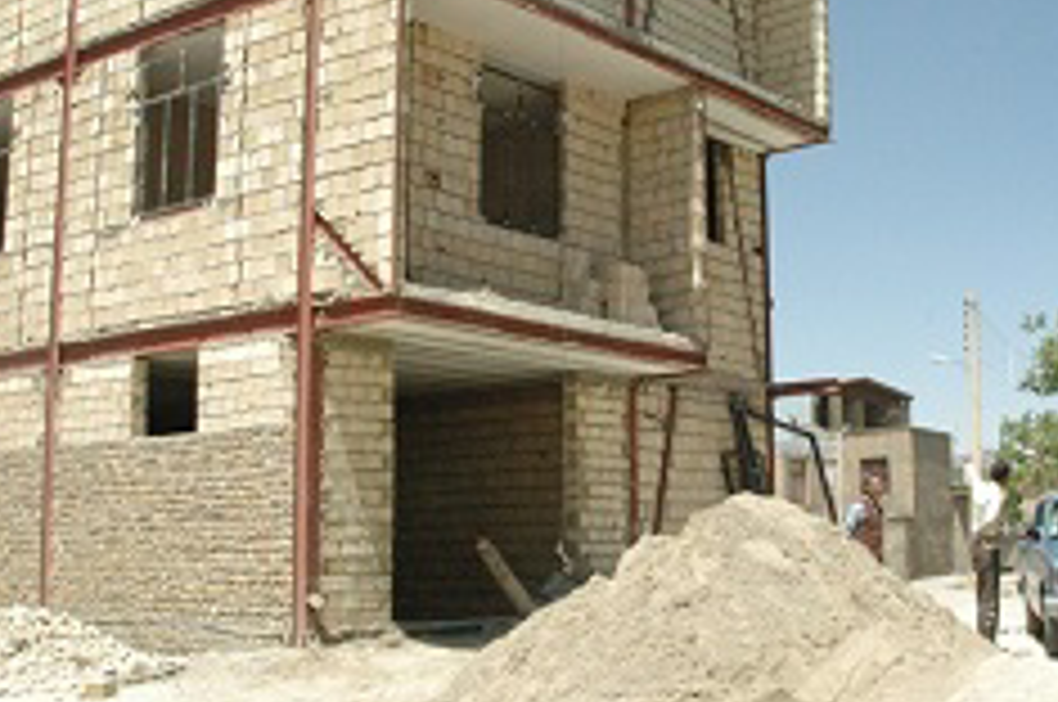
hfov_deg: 42.6
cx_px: 621
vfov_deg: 29.1
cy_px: 380
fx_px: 1350
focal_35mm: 46
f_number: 18
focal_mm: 18
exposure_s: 1/500
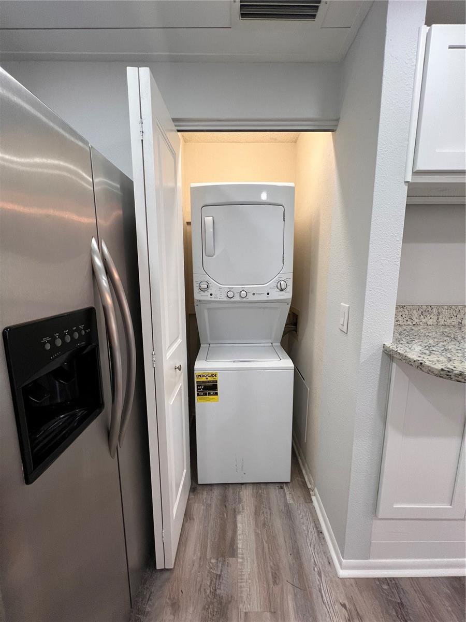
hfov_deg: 89.9
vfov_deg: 106.2
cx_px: 233
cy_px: 311
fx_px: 233
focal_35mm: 13
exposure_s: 1/120
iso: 125
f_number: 1.8
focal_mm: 1.57
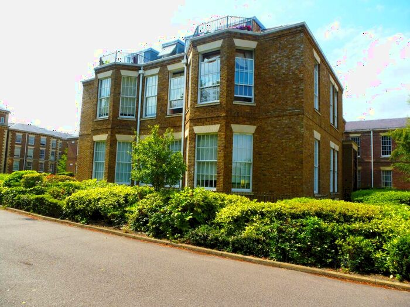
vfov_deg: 56.8
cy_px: 154
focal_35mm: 24
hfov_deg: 71.6
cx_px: 205
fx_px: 284
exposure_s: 1/400
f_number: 4
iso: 100
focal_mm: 4.3
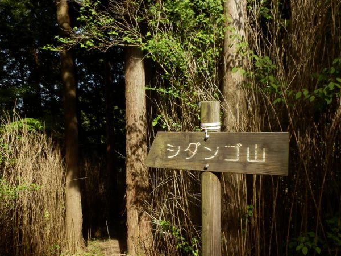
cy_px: 160
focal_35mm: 32
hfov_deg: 56.8
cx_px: 160
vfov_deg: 43.8
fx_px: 315
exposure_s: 1/500
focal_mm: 4.2
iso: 80
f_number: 3
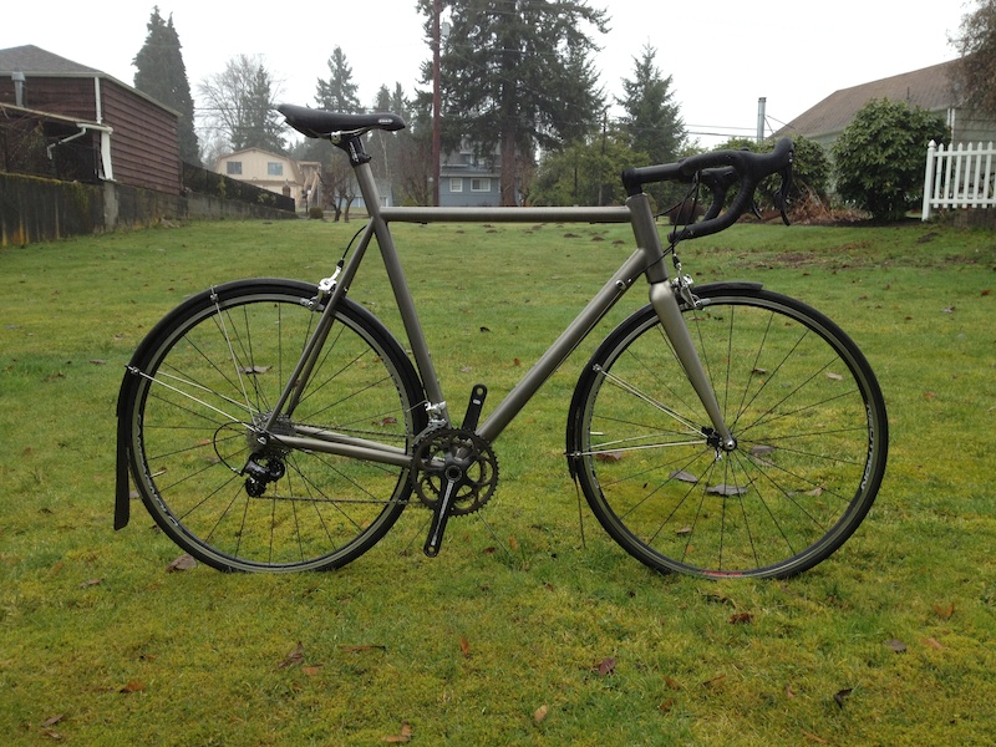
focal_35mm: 35
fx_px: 1007
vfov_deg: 40.7
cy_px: 374
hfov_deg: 52.6
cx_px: 498
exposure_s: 1/120
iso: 50
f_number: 2.4
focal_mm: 4.28
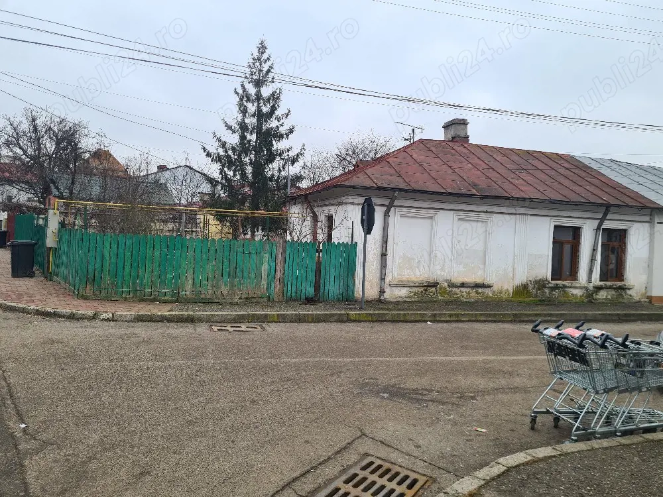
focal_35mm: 26
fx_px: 498
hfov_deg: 67.3
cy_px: 248
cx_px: 332
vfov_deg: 53.1
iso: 50
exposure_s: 1/357
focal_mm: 5.4
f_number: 1.8
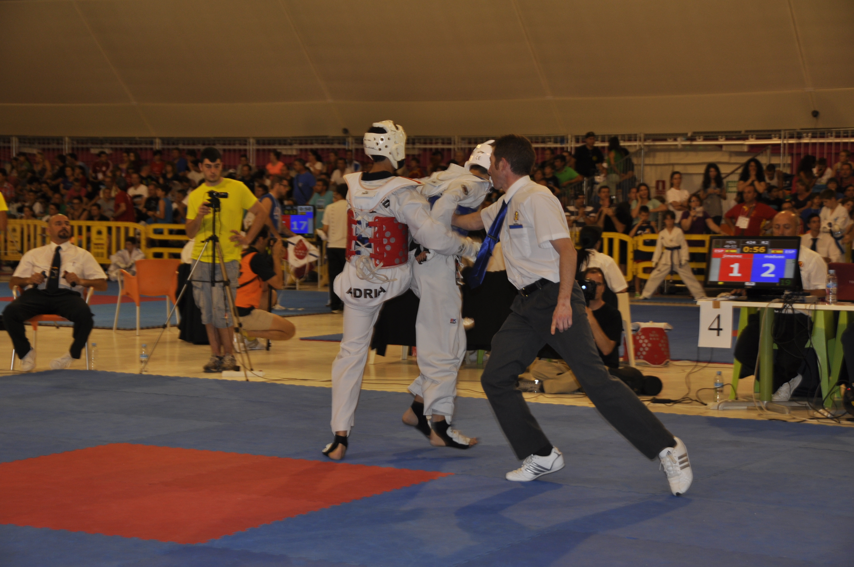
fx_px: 1706
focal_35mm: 72
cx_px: 427
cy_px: 284
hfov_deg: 28.1
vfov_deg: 18.9
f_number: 4.5
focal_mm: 48
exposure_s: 1/60
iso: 250
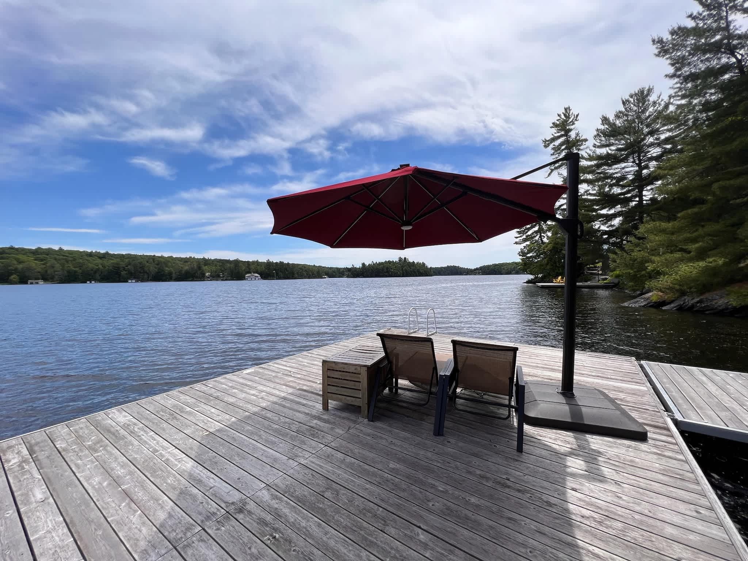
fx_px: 281
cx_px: 374
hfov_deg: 106.2
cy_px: 280
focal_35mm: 13
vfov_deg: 89.9
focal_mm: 1.6
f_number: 1.8
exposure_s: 1/1946
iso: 32
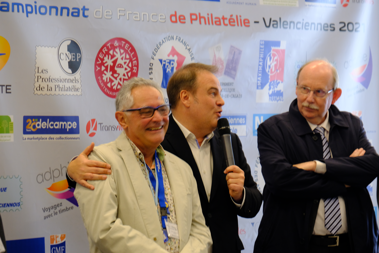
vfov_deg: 9.8
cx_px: 190
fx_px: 1474
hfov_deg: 14.7
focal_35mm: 140
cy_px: 126
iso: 1250
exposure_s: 1/30
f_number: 5.6
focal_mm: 93.2
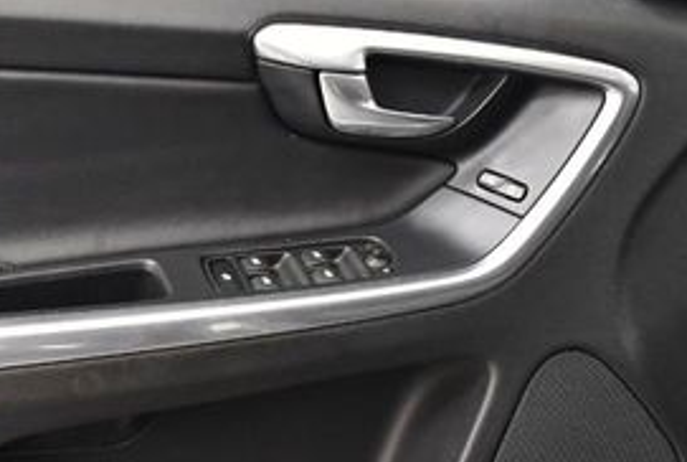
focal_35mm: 85
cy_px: 418
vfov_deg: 16.0
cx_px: 99
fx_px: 1626
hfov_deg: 23.4
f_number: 3.5
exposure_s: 1/80
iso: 3200
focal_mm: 18
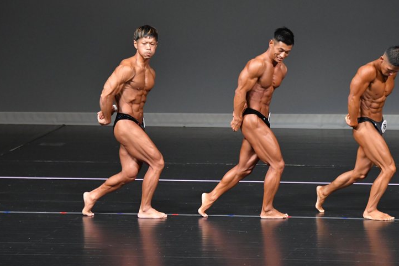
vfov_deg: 4.1
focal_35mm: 338
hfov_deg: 6.1
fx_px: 3745
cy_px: 124
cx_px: 207
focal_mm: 210
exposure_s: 1/400
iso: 5000
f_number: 5.6
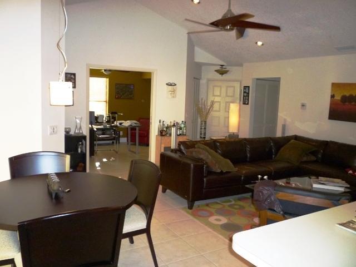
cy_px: 134
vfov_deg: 48.2
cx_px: 178
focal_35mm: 29
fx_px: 298
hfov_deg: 61.7
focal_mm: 5.2
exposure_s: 1/30
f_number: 3.3
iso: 400
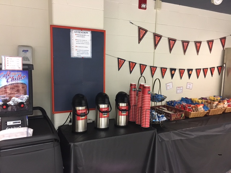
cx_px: 116
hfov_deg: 61.7
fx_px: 194
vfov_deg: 48.2
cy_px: 86
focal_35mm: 29
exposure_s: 1/30
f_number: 2.2
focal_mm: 4.15
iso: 200
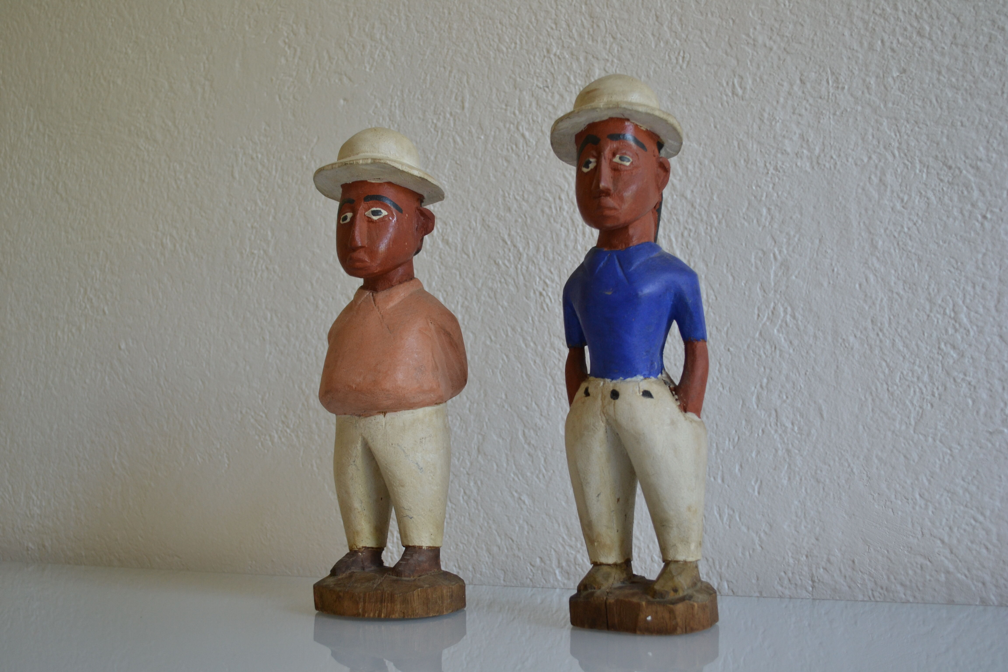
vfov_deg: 34.2
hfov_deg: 49.6
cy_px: 336
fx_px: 1092
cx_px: 504
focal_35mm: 39
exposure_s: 1/30
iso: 400
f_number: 4.2
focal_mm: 26
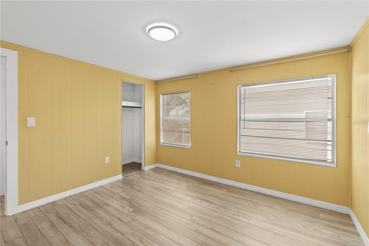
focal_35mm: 15
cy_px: 123
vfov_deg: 77.3
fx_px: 154
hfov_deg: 100.4
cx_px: 184
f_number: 7.1
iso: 100
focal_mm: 10
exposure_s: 1/2.5
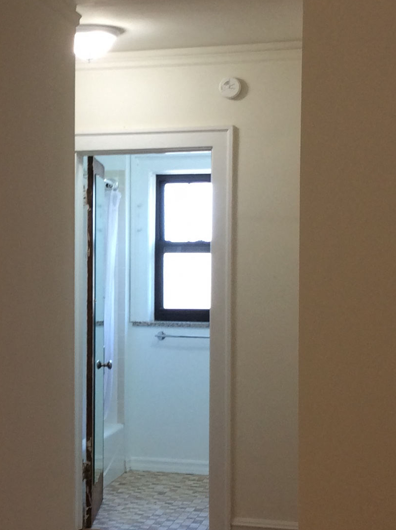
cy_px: 305
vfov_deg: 25.3
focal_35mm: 77
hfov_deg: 18.8
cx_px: 41
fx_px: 1177
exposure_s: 1/24
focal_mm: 3.3
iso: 40
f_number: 2.4
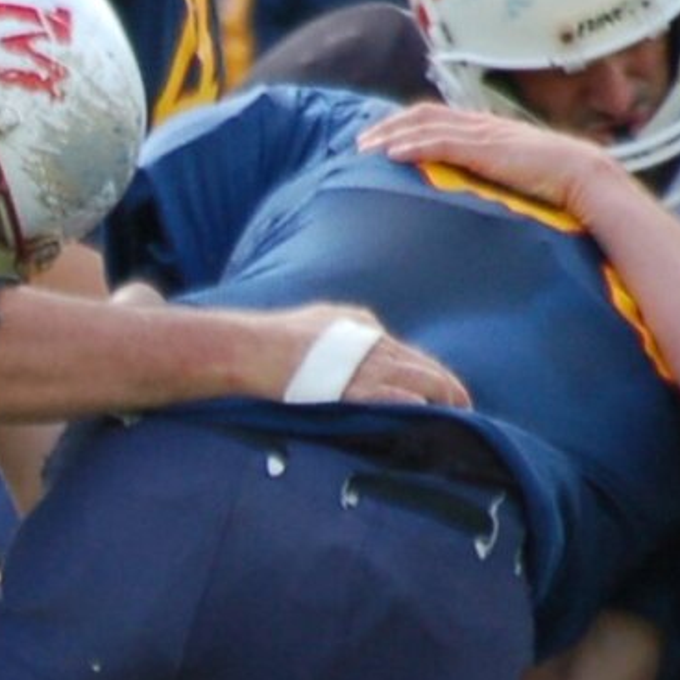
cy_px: 497
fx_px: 45694
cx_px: -61
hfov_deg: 0.9
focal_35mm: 2056
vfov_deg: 0.9
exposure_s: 1/500
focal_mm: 270
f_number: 5.6
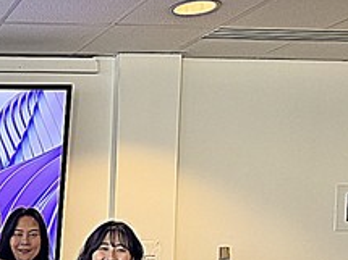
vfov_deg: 20.5
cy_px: 310
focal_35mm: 67
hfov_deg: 24.4
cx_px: -131
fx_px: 673
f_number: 1.78
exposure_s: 1/96
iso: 200
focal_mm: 6.76
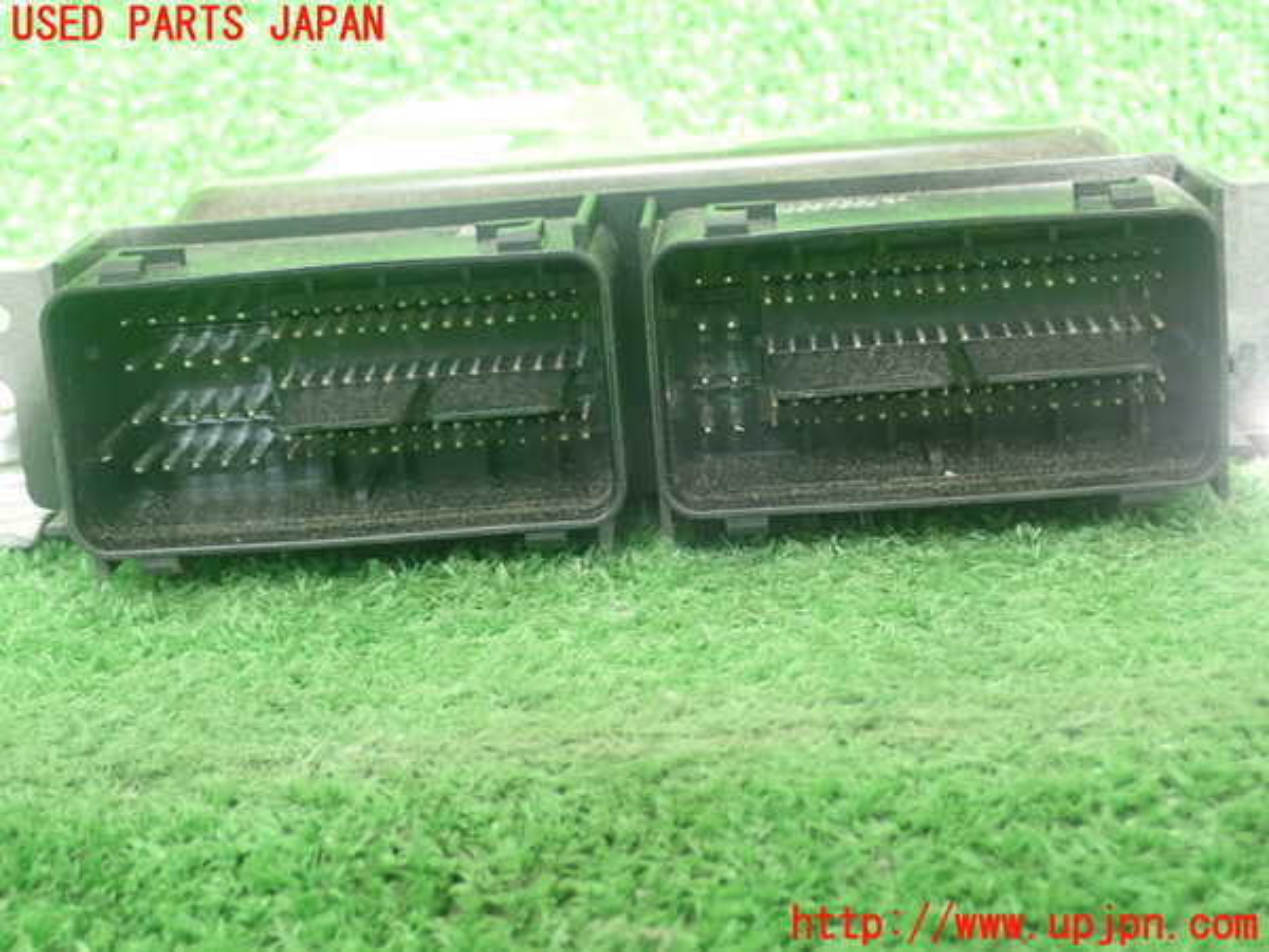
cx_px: 634
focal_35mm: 65
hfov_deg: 29.8
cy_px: 476
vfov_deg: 22.6
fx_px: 2383
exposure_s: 1/100
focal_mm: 11.78
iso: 800
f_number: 3.8
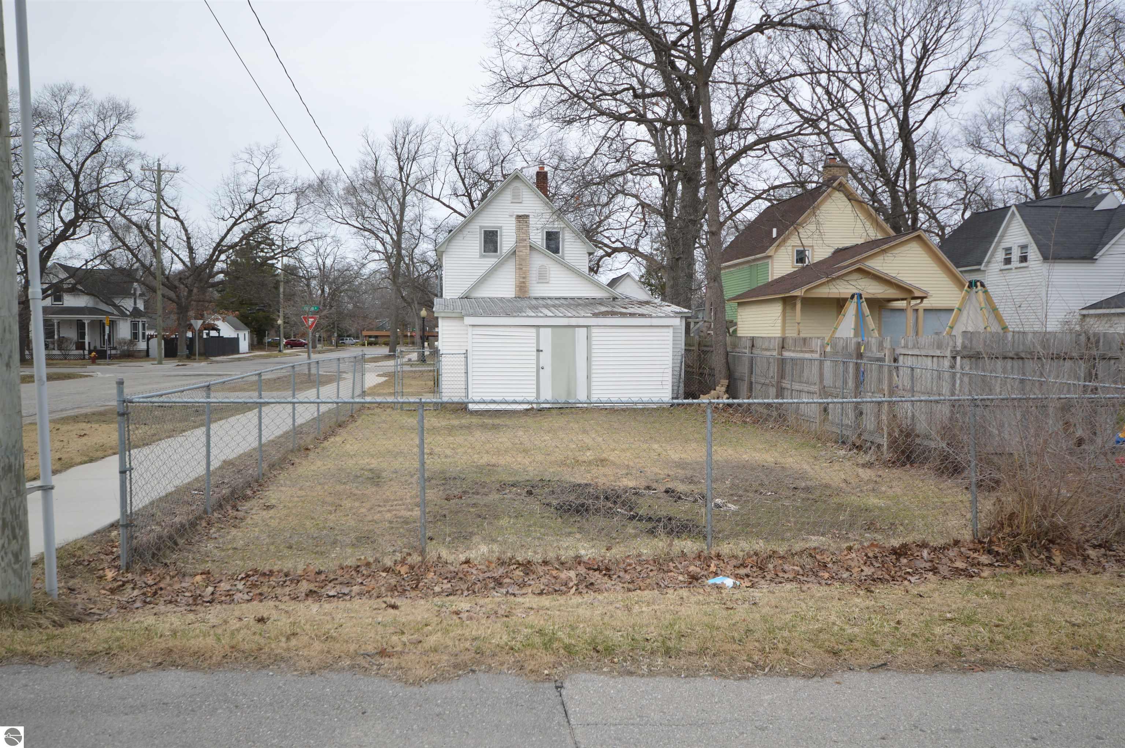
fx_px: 937
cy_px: 374
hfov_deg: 62.0
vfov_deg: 43.5
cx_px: 562
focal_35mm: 30
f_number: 5.6
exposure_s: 1/125
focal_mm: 20
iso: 100
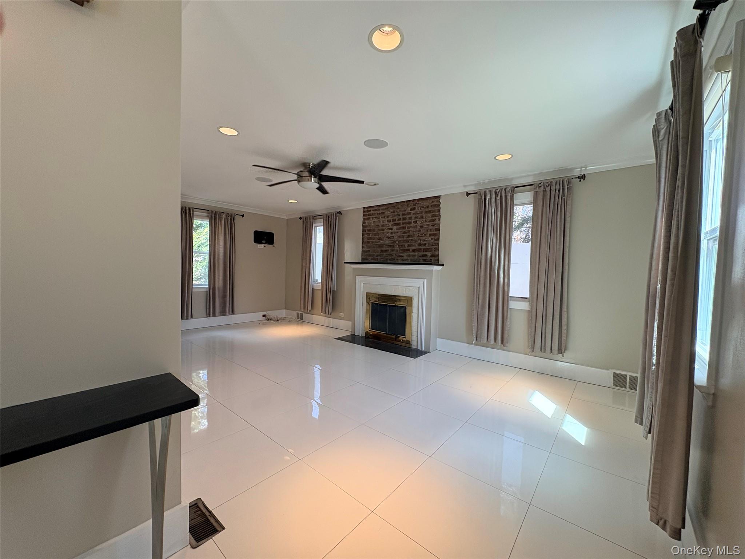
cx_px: 372
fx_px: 301
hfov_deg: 102.1
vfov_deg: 85.7
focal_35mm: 14
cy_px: 280
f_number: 2.2
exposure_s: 1/120
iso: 100
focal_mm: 2.22
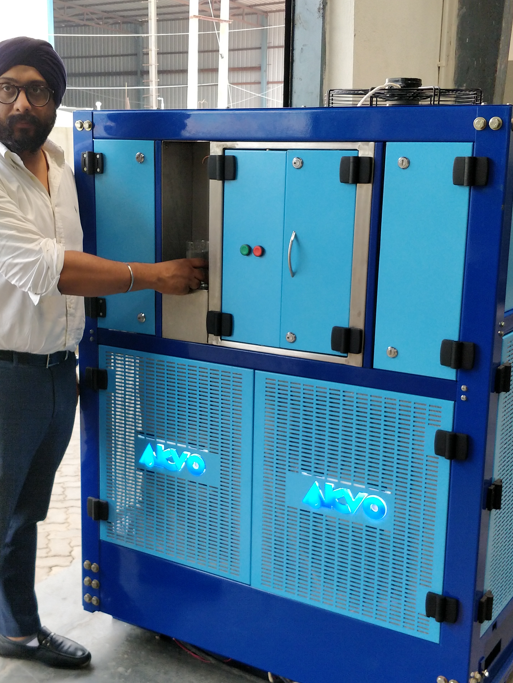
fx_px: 573
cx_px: 208
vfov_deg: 61.7
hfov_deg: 48.0
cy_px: 349
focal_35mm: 29
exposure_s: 1/151
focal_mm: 4.1
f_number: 1.7
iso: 250
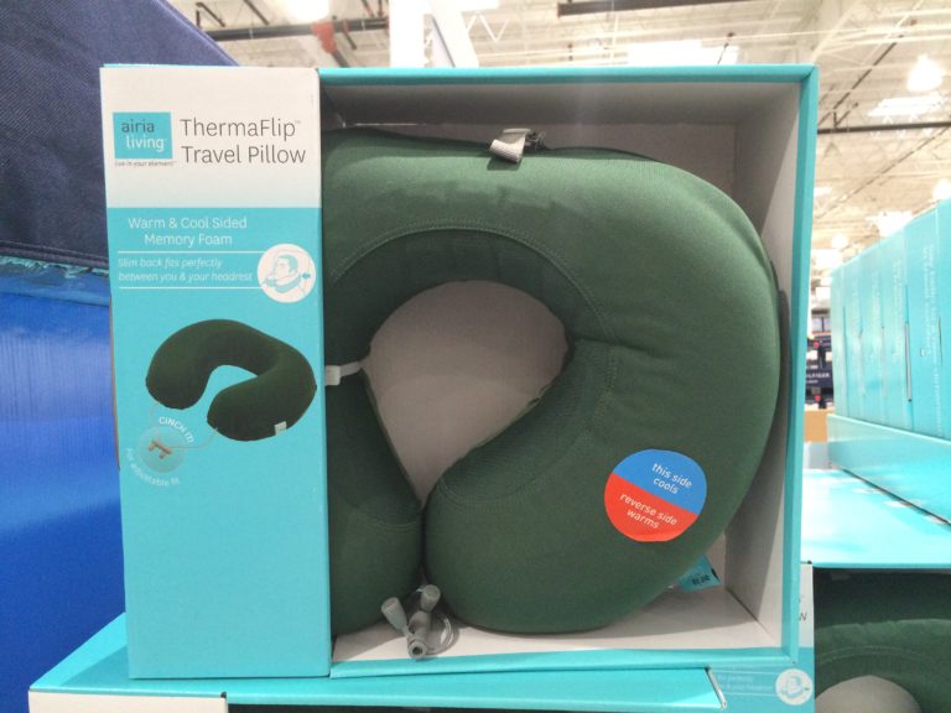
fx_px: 797
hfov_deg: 61.7
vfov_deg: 48.2
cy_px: 356
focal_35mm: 29
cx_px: 476
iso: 250
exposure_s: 1/30
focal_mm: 4.15
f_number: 2.2
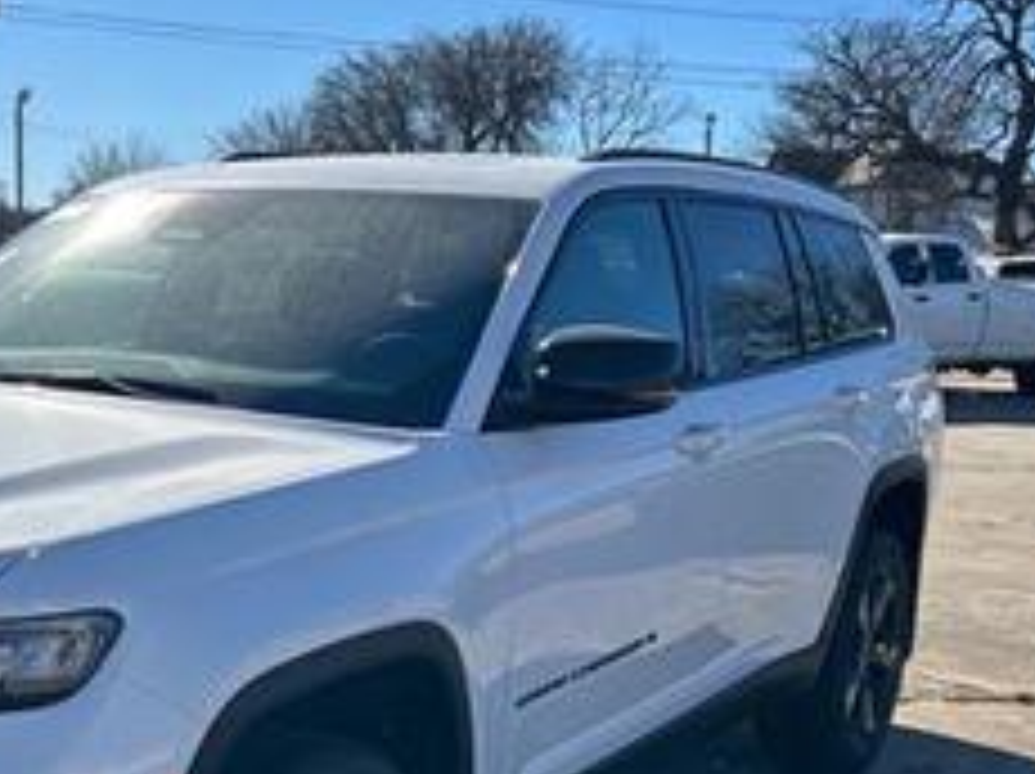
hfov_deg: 32.9
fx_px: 1702
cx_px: 220
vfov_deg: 25.3
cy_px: 580
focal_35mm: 57
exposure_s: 1/4831
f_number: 1.5
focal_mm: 5.7
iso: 50
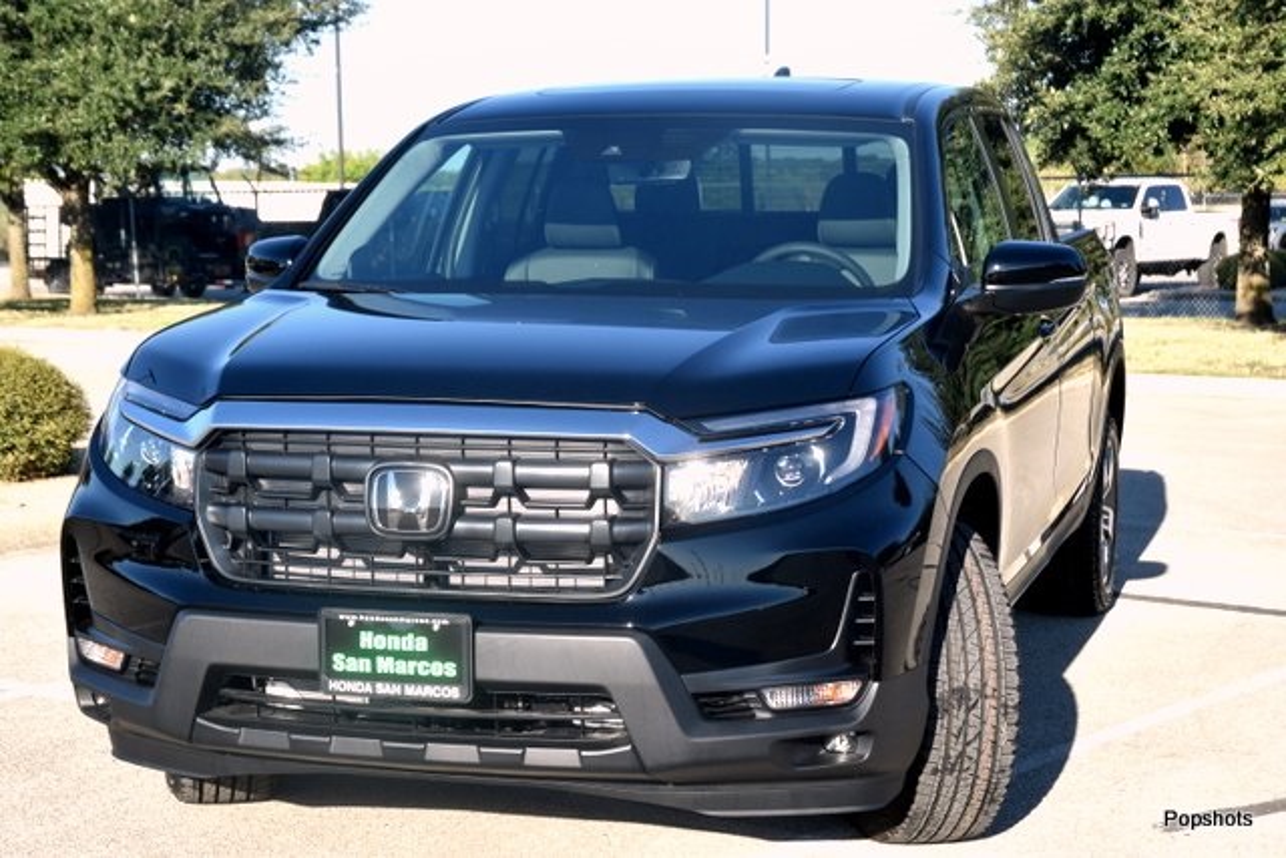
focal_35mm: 69
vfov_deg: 19.7
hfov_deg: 29.2
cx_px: 643
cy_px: 429
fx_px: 2465
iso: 200
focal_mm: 46
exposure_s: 1/250
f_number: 8
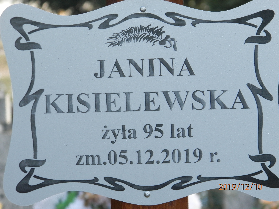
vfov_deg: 6.6
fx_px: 1805
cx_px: 140
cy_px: 104
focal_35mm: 224
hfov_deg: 8.8
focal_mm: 40
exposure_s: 1/60
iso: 200
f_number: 5.4
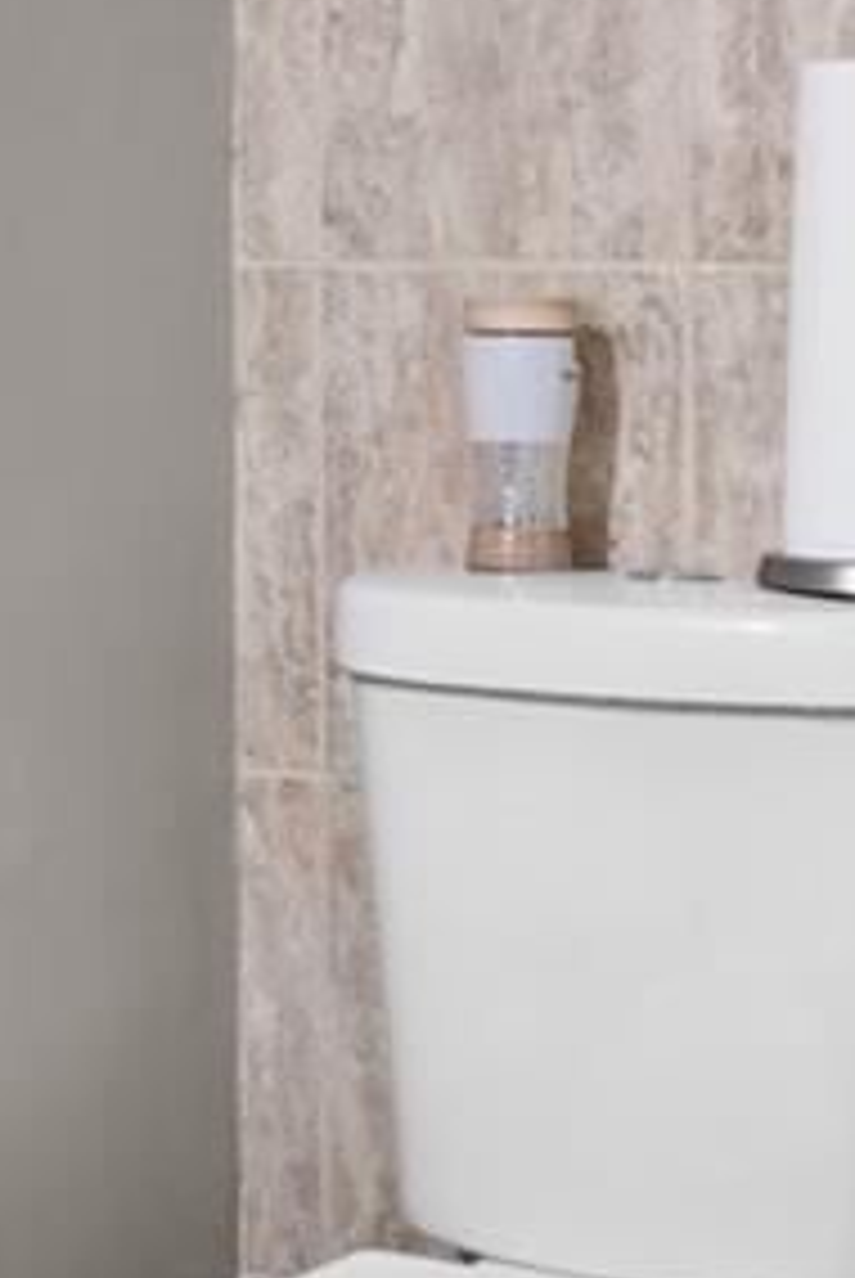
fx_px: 3838
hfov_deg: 12.4
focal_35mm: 108
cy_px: 335
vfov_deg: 18.8
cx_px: -220
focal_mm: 15
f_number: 8
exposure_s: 1/3
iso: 1250
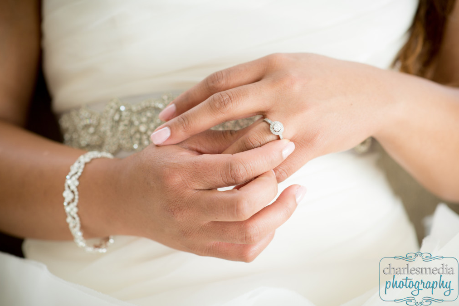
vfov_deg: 15.9
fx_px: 1097
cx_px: 230
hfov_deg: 23.6
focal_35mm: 86
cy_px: 153
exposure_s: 1/80
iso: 640
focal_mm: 85
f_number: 4
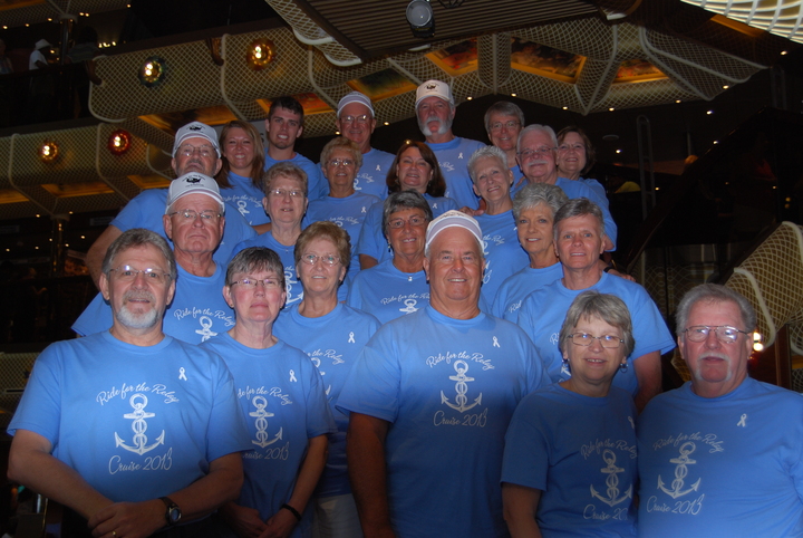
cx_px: 402
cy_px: 269
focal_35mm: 48
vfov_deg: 28.2
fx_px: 1072
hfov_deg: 41.1
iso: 220
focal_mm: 32
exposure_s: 1/60
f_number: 4.5
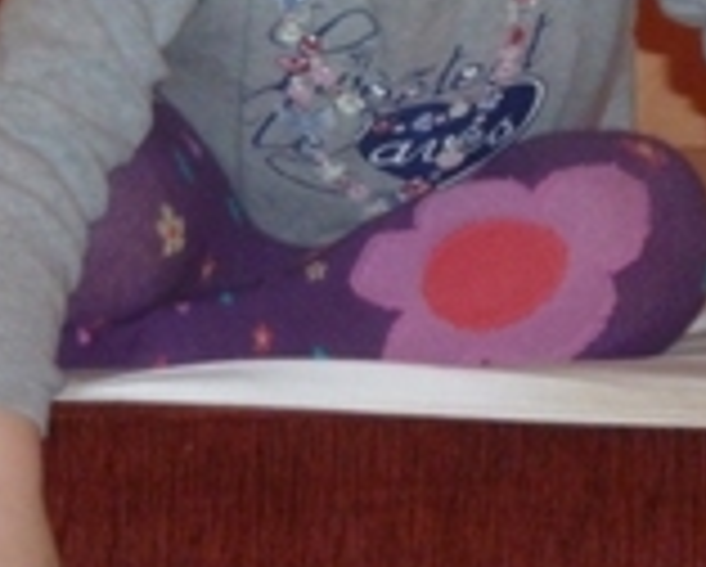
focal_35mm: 291
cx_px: 279
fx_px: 6088
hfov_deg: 6.6
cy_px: -126
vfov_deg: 5.3
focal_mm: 17
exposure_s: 1/80
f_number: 4.3
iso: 400
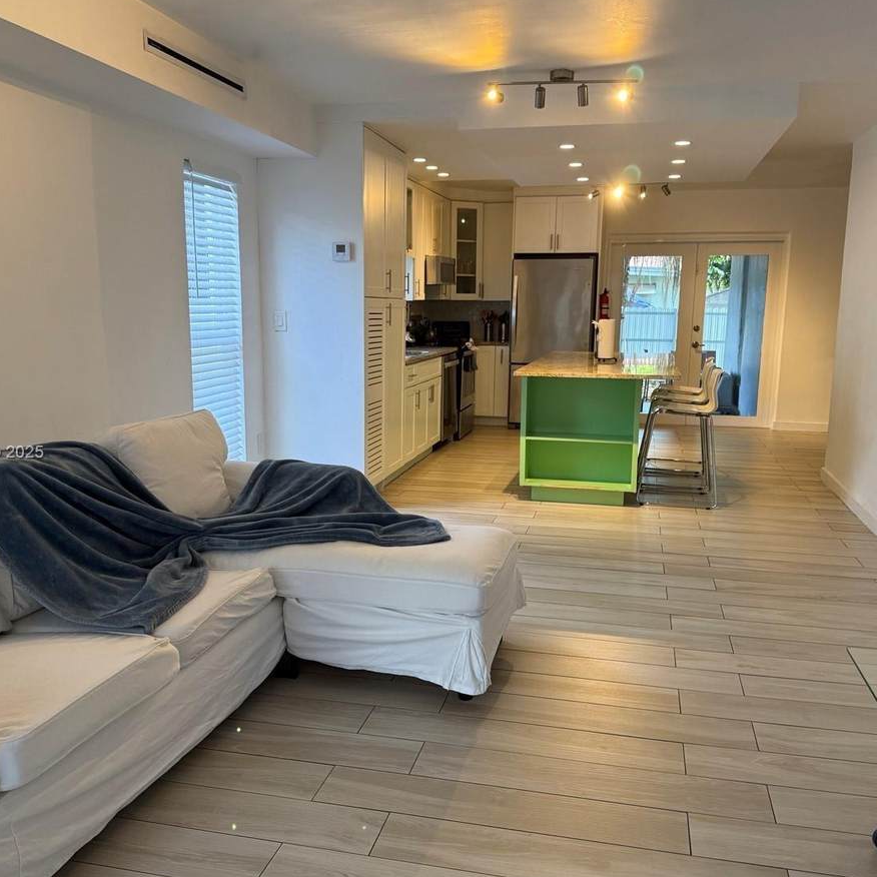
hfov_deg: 52.5
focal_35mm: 31
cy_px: 454
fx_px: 889
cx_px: 428
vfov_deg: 52.5
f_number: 1.78
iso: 125
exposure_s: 1/120
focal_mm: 6.76
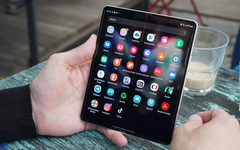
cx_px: 119
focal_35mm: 59
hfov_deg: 34.5
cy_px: 73
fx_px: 386
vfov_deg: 22.0
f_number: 8
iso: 2000
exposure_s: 1/200
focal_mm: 57
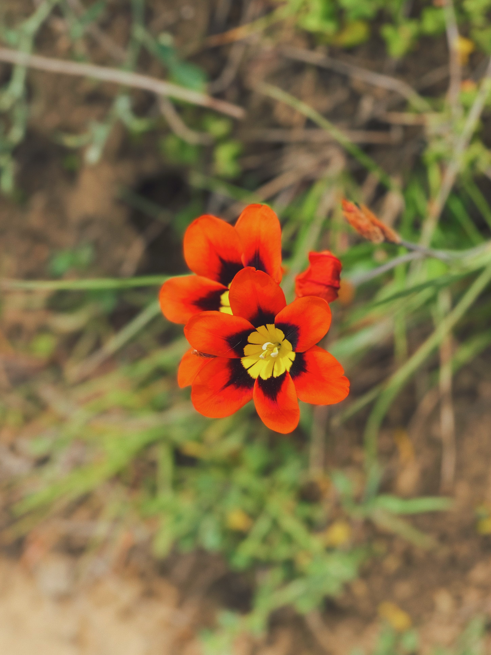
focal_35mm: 67
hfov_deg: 21.9
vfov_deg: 29.0
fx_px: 1267
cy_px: 312
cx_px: 240
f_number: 2.2
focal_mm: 7.5
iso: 20
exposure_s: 1/633
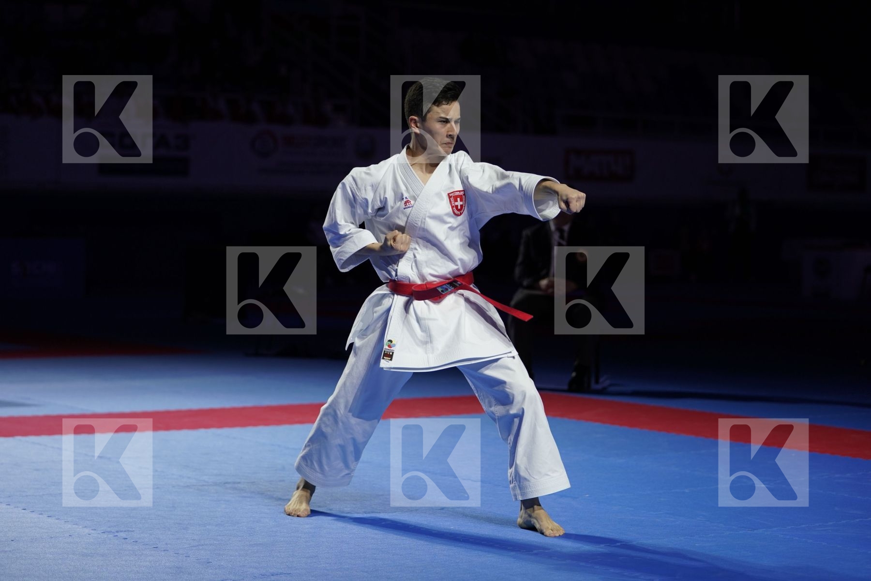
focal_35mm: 85
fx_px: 2056
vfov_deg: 16.1
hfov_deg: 23.9
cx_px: 436
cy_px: 290
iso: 400
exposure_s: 1/500
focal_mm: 85
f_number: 2.8
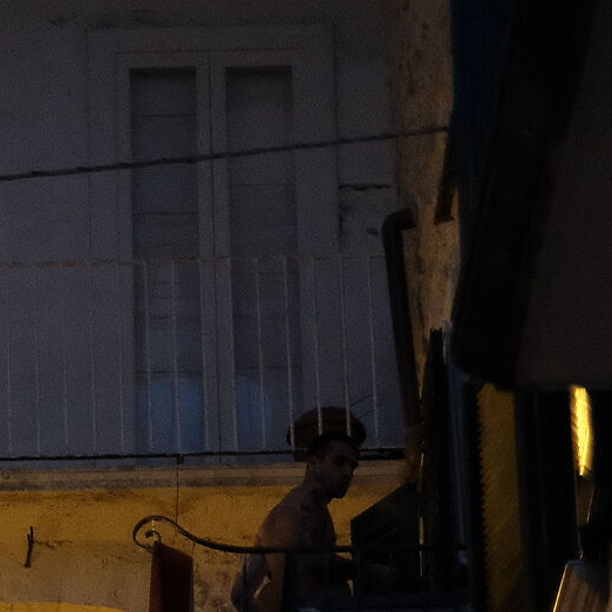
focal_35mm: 207
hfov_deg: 8.4
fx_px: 4140
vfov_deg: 8.0
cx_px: -91
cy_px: 1339
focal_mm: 35
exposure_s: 1/480
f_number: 1.4
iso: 3200
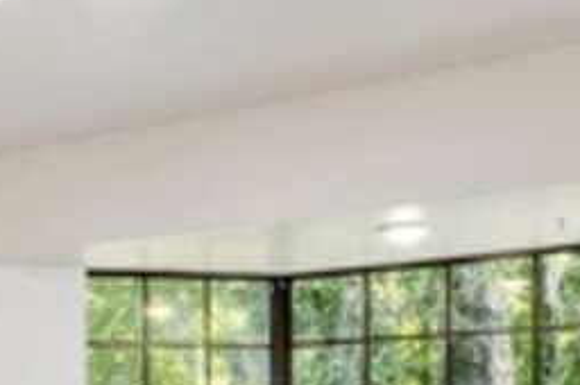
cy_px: 457
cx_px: -125
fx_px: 1207
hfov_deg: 24.4
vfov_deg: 17.3
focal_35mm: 75
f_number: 8
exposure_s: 1/13
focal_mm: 10
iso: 400
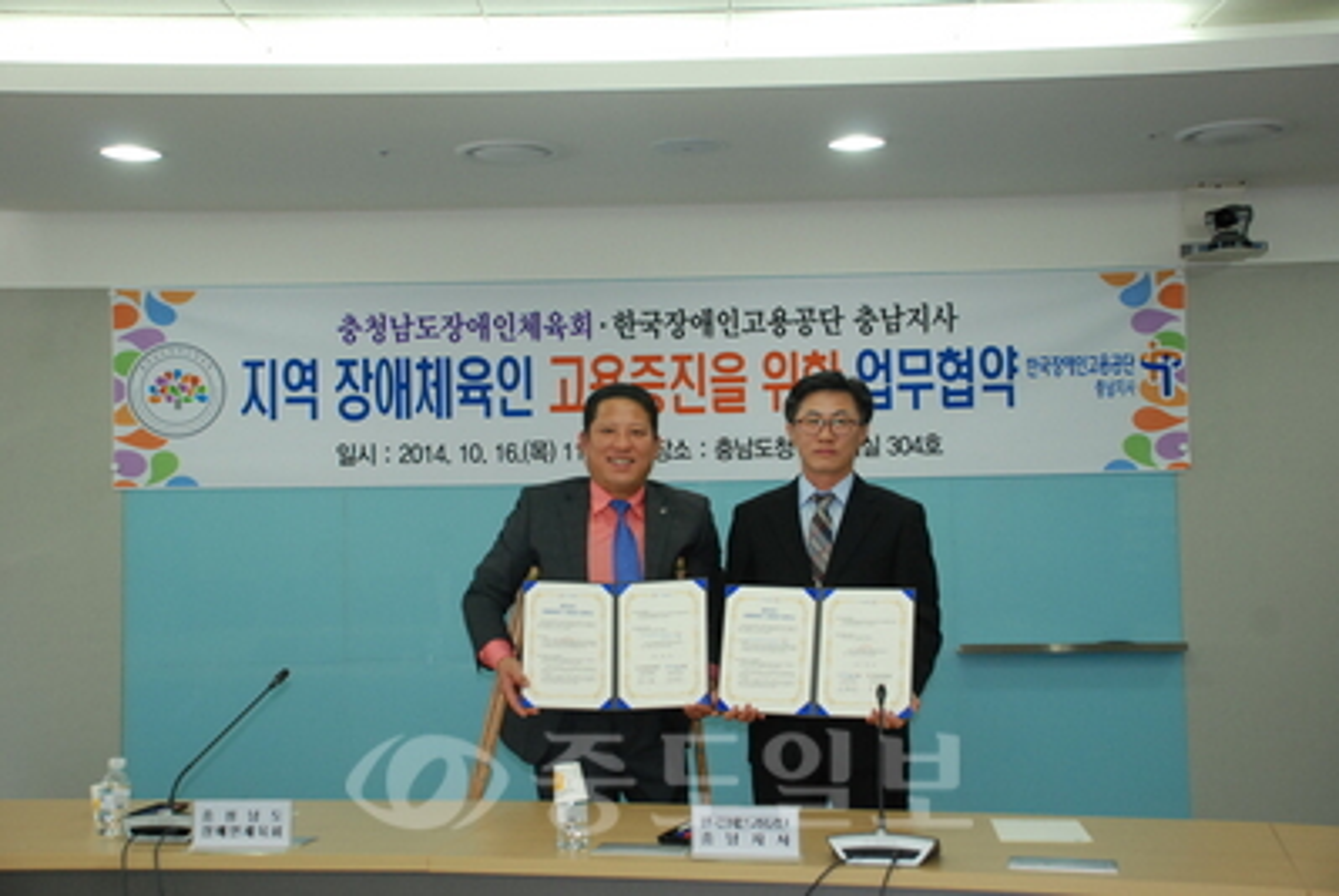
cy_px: 448
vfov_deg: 28.1
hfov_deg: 41.1
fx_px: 1787
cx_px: 670
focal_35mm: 48
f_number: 5
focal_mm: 32
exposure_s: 1/80
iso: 800
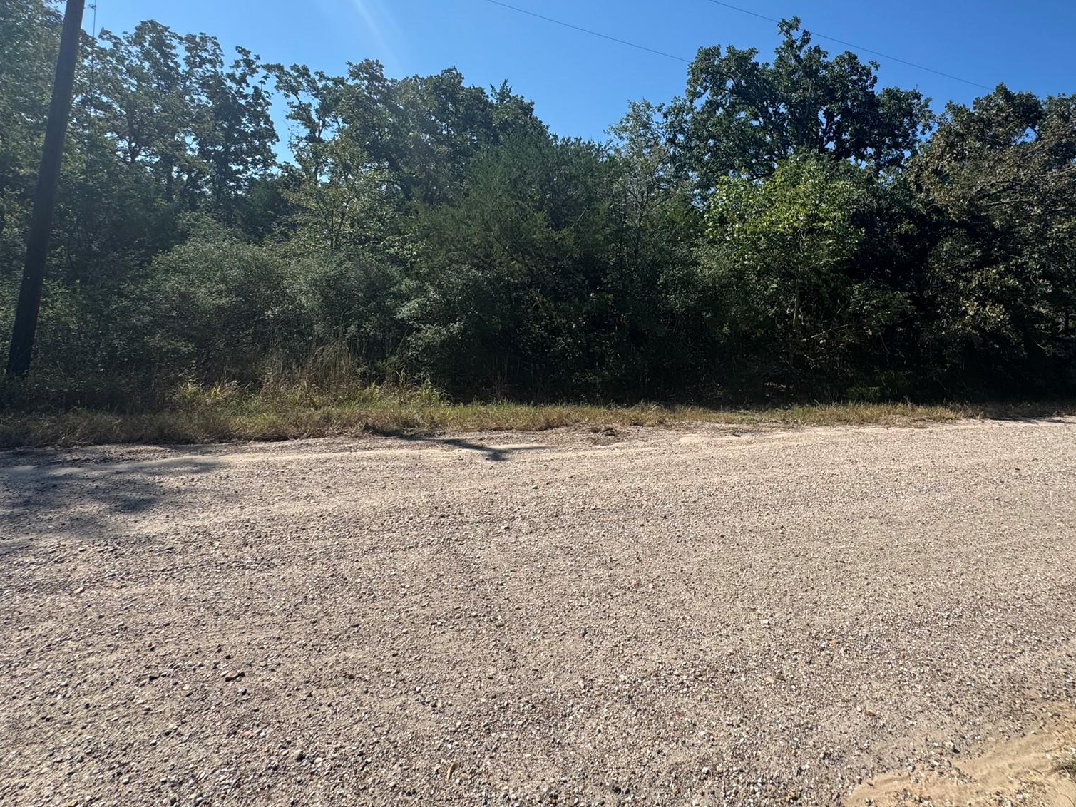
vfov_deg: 67.1
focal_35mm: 19
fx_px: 591
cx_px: 647
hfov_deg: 83.6
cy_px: 279
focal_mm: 2.22
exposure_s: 1/1217
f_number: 2.2
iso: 50
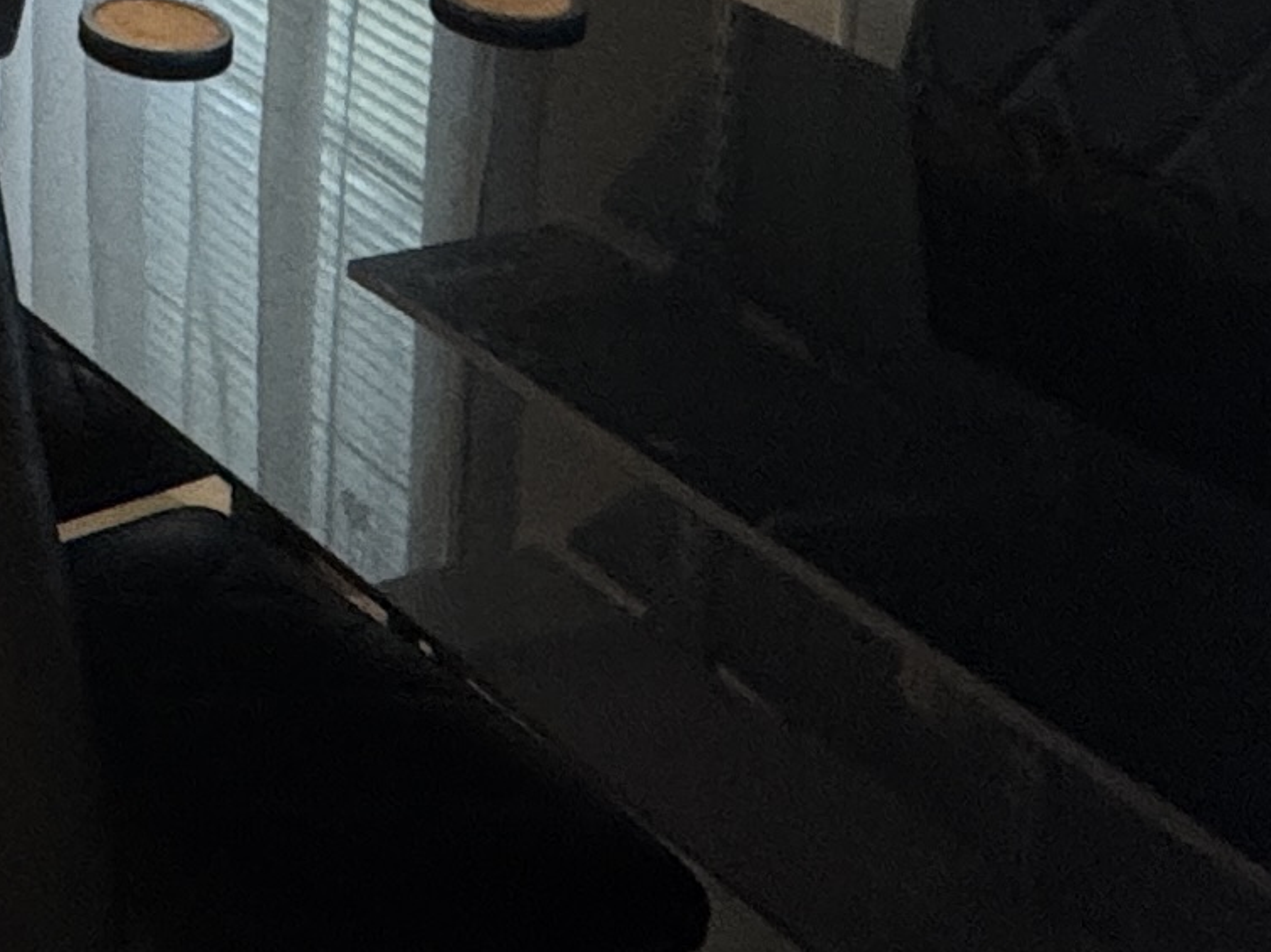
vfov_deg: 16.0
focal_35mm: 75
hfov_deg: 21.8
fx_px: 2752
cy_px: -856
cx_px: -614
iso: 200
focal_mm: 2.22
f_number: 2.2
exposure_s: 1/60
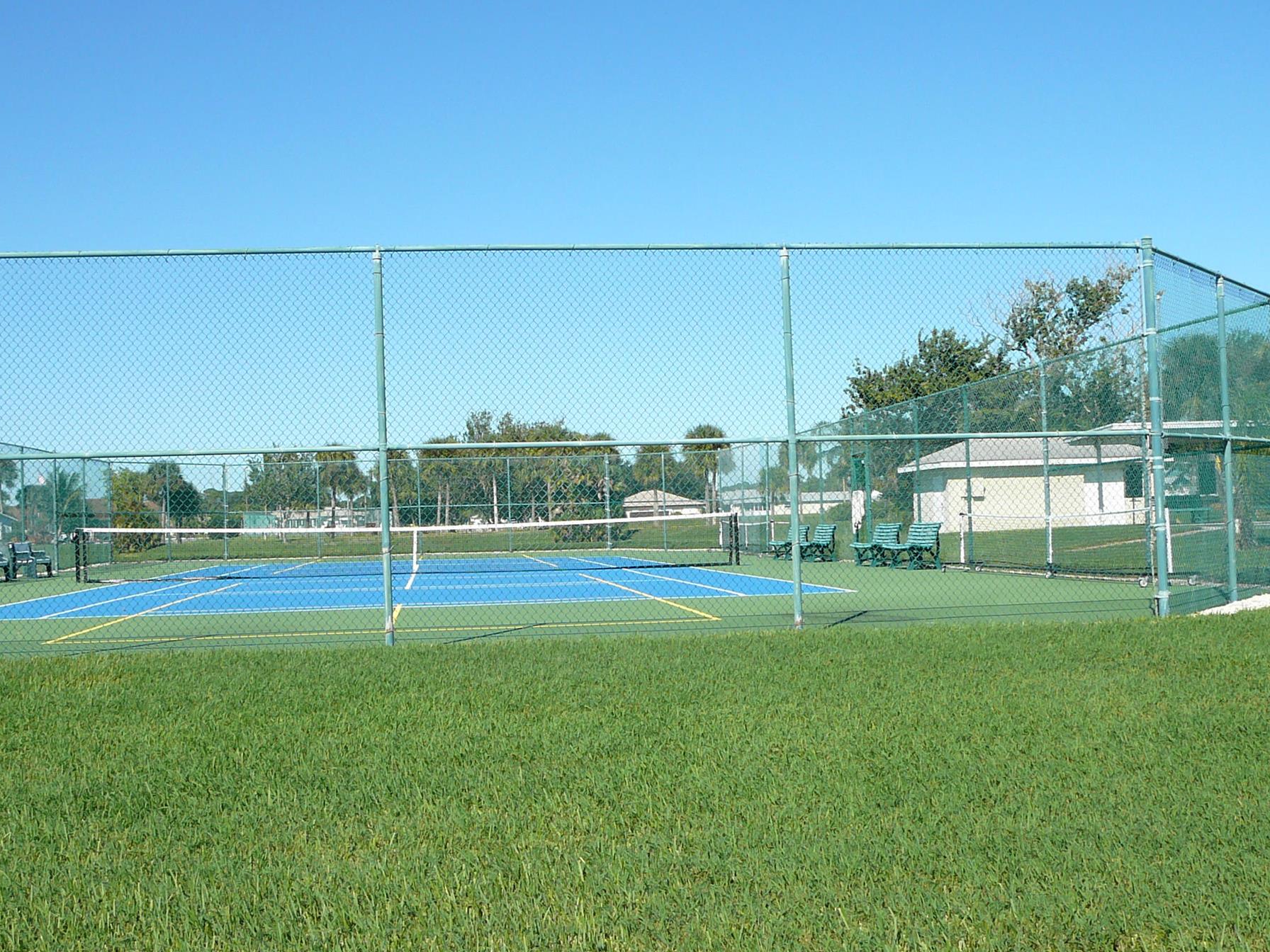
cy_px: 487
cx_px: 590
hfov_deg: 46.8
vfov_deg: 36.0
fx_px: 1468
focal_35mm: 40
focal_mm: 5.2
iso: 80
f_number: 5
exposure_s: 1/400
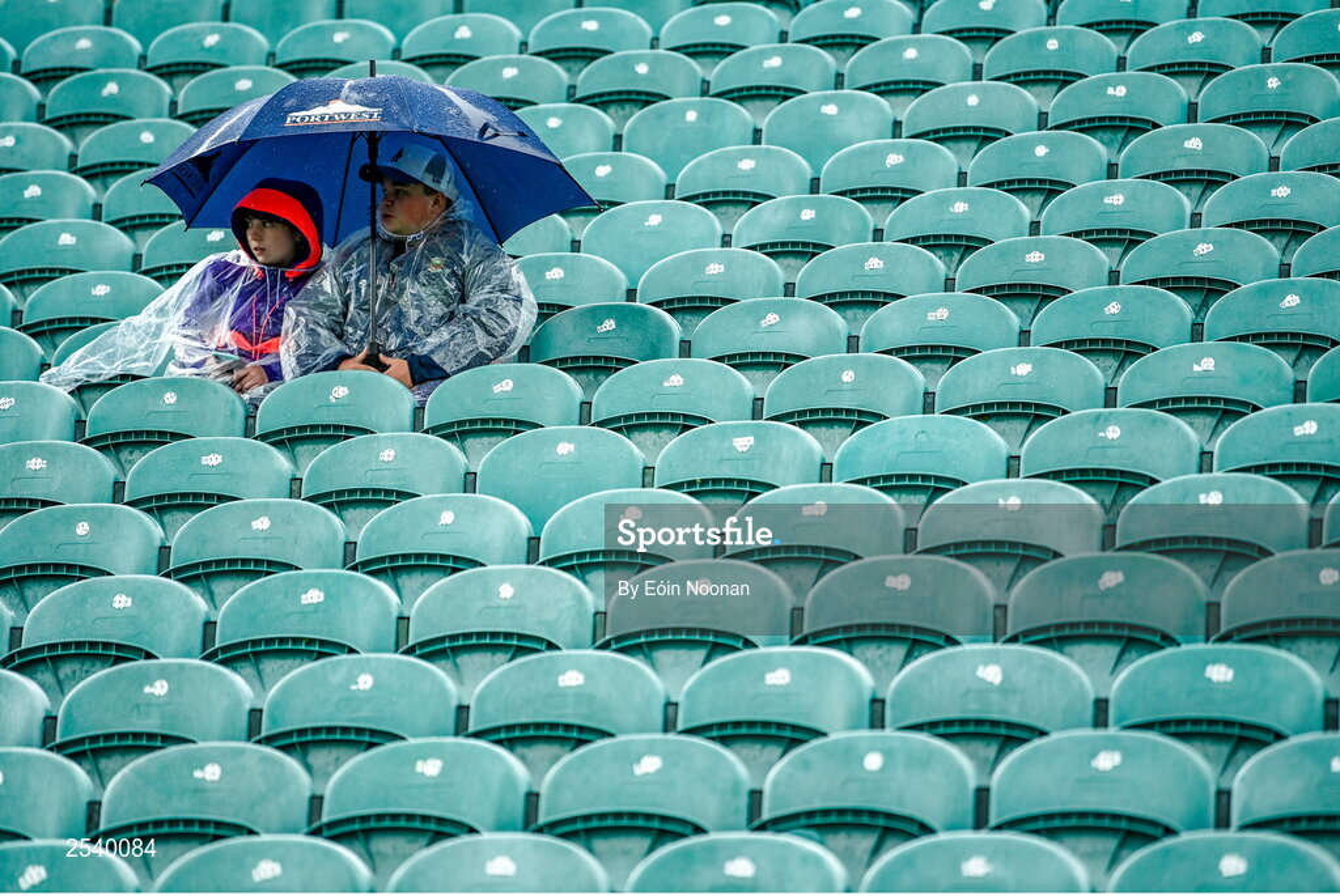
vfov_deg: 6.9
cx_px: 670
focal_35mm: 200
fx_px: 7452
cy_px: 448
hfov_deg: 10.3
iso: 400
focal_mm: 200
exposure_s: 1/800
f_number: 2.8
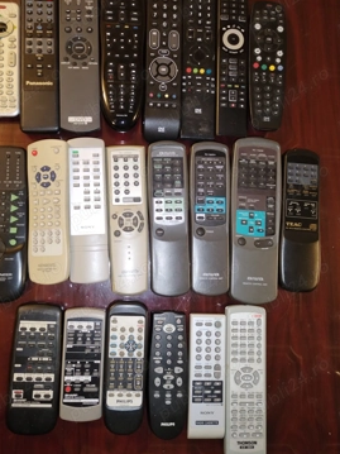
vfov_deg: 61.6
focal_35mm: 29
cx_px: 153
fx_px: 380
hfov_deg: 48.1
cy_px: 216
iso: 873
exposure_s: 1/25
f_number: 1.8
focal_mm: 4.75
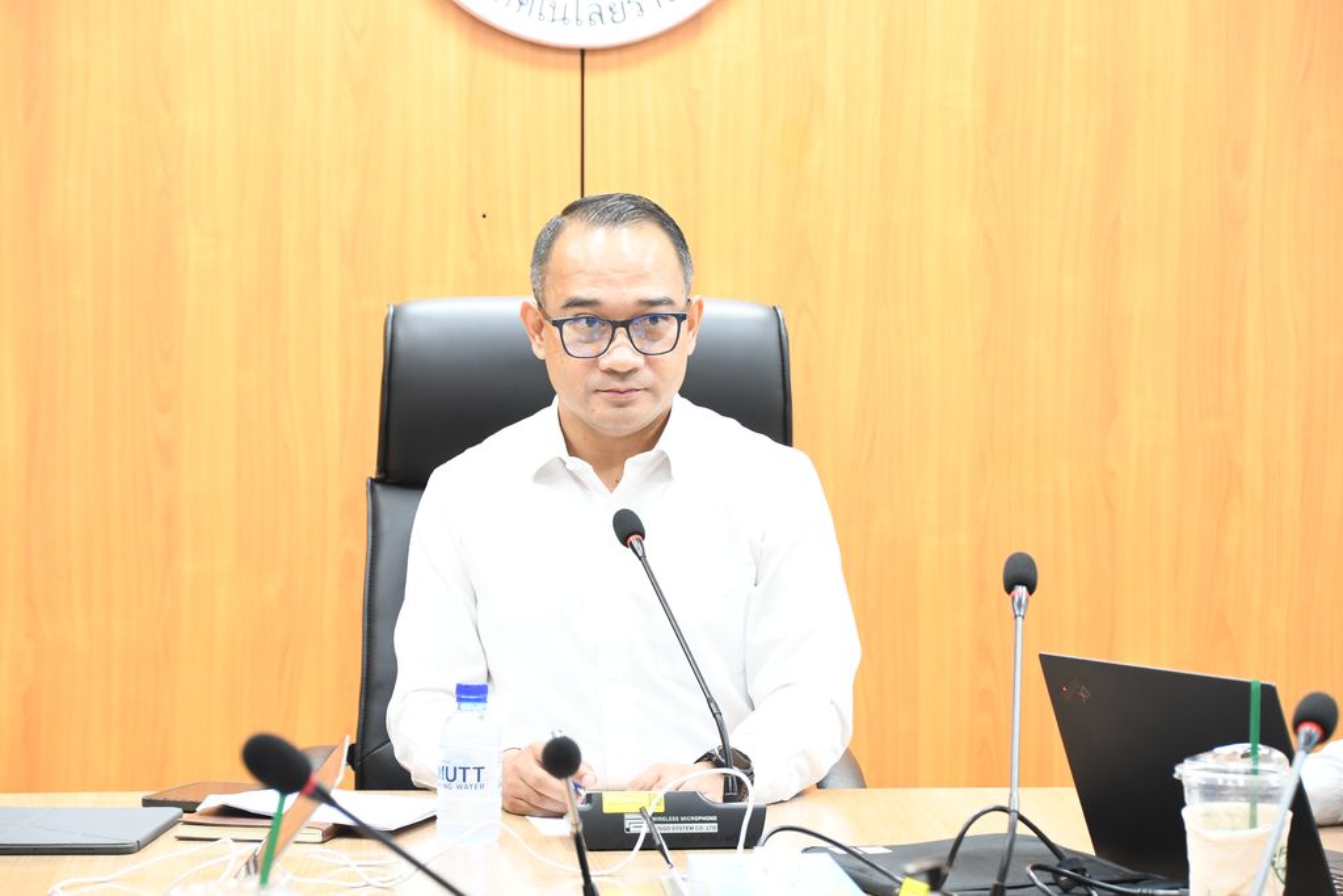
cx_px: 672
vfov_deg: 11.4
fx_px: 4477
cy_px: 448
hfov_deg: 17.1
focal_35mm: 120
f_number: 7.1
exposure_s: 1/30
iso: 1600
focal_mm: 80
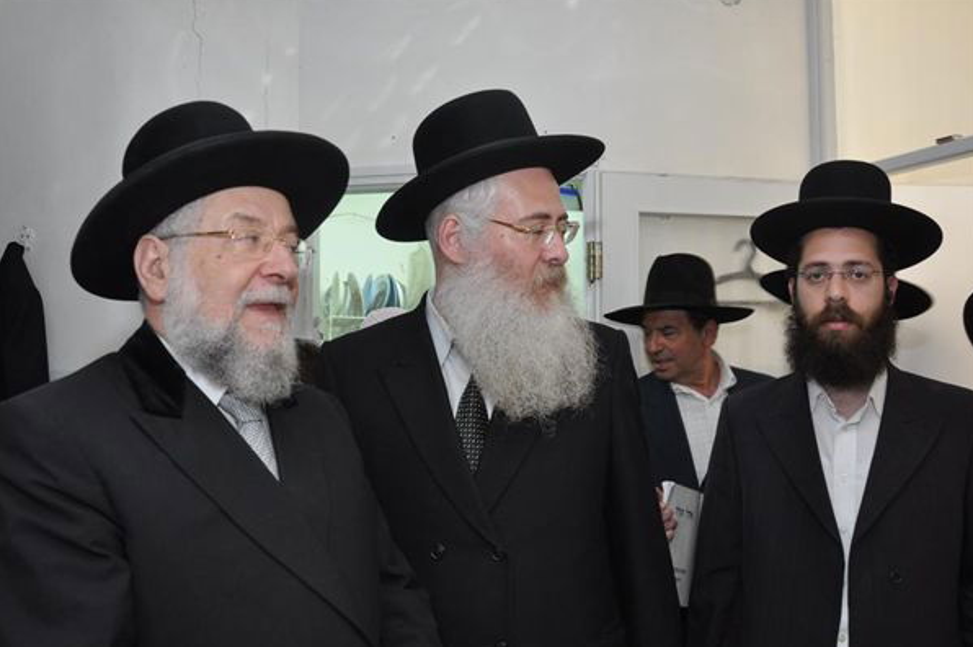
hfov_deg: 63.7
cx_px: 455
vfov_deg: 44.9
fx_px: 783
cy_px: 337
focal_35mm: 29
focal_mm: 18
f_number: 5
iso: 640
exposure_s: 1/60
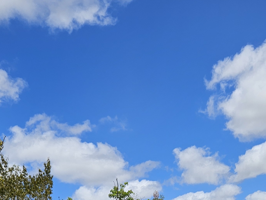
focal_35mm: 67
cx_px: 176
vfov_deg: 19.6
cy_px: 283
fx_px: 515
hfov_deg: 28.8
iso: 25
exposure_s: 1/3381
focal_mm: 5.4
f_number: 1.8
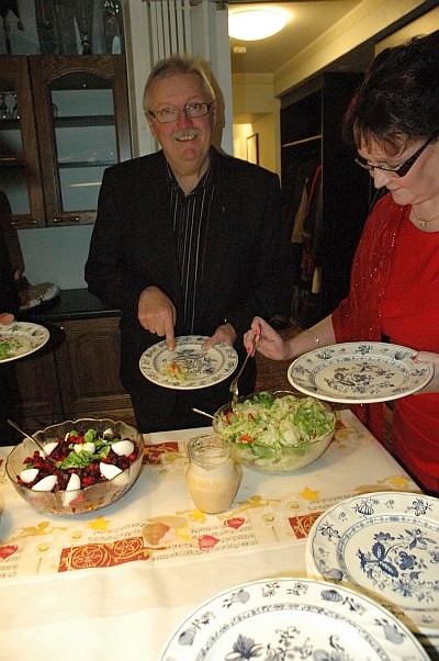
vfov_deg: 67.4
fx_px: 495
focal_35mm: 27
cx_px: 220
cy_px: 330
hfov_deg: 47.8
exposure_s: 1/60
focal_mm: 18
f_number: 5
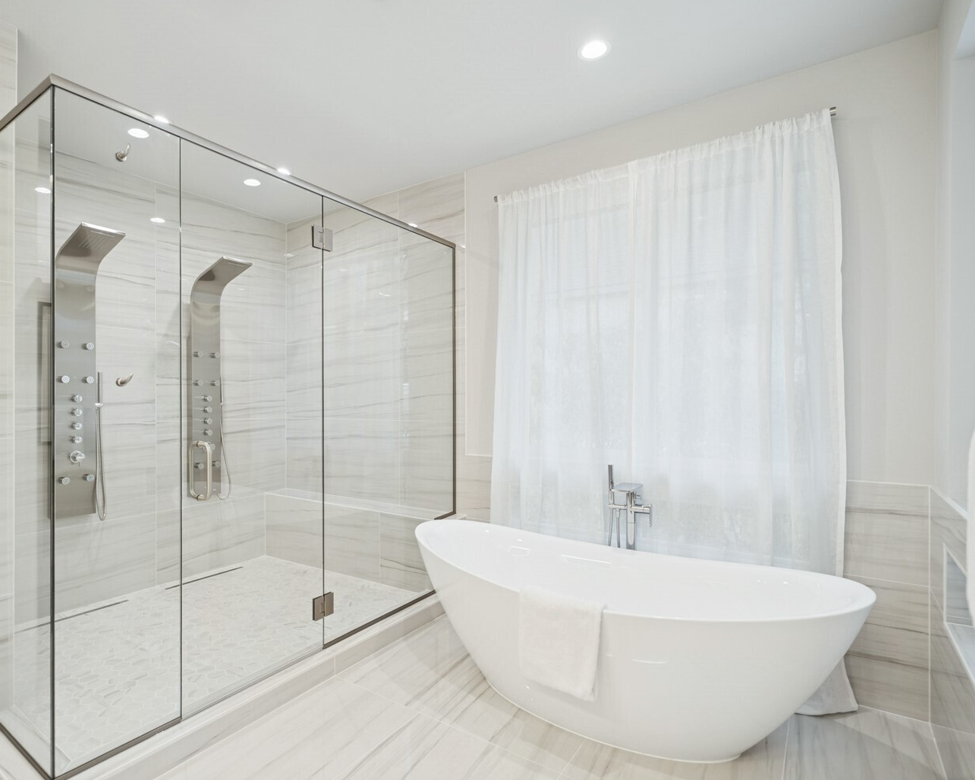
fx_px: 519
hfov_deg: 85.7
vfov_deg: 73.8
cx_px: 411
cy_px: 399
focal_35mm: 18
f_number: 8
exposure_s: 1/50
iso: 200
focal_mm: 14
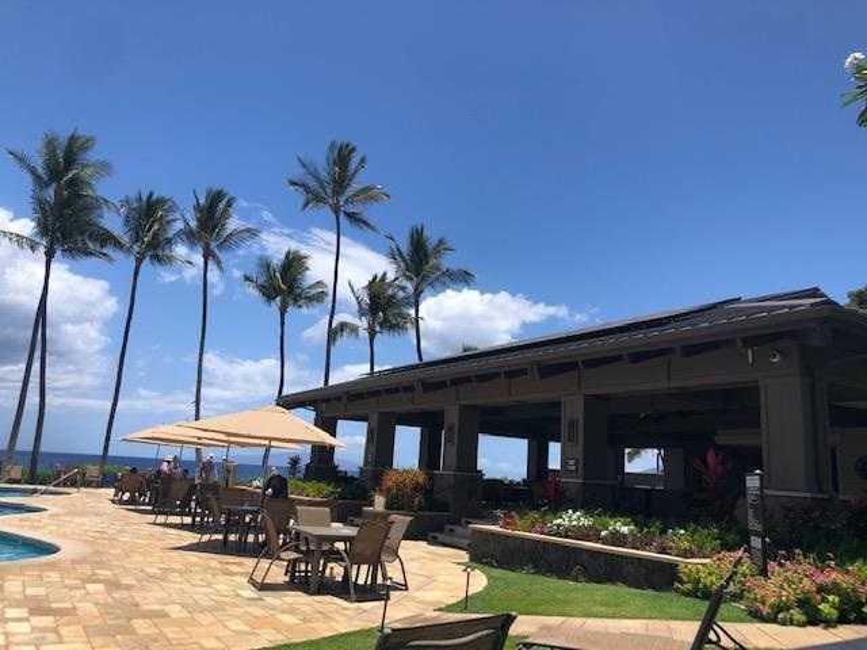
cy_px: 325
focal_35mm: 28
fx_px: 701
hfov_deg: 63.4
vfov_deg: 49.7
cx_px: 434
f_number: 1.8
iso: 20
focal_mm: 3.99
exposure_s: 1/2288
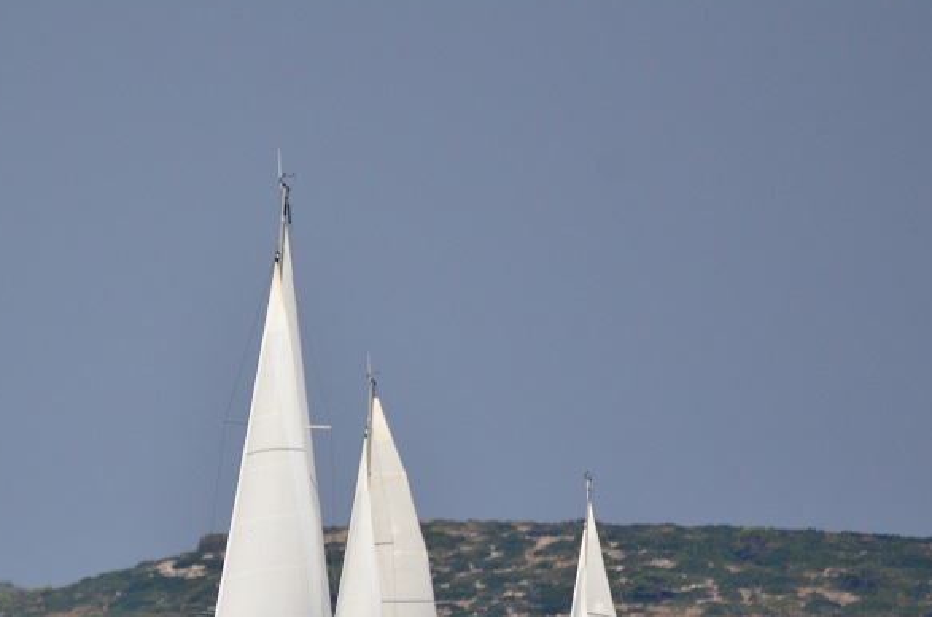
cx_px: 262
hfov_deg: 2.7
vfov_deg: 1.8
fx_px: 19814
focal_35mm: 767
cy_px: 508
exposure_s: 1/3200
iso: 400
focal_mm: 300
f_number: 5.6
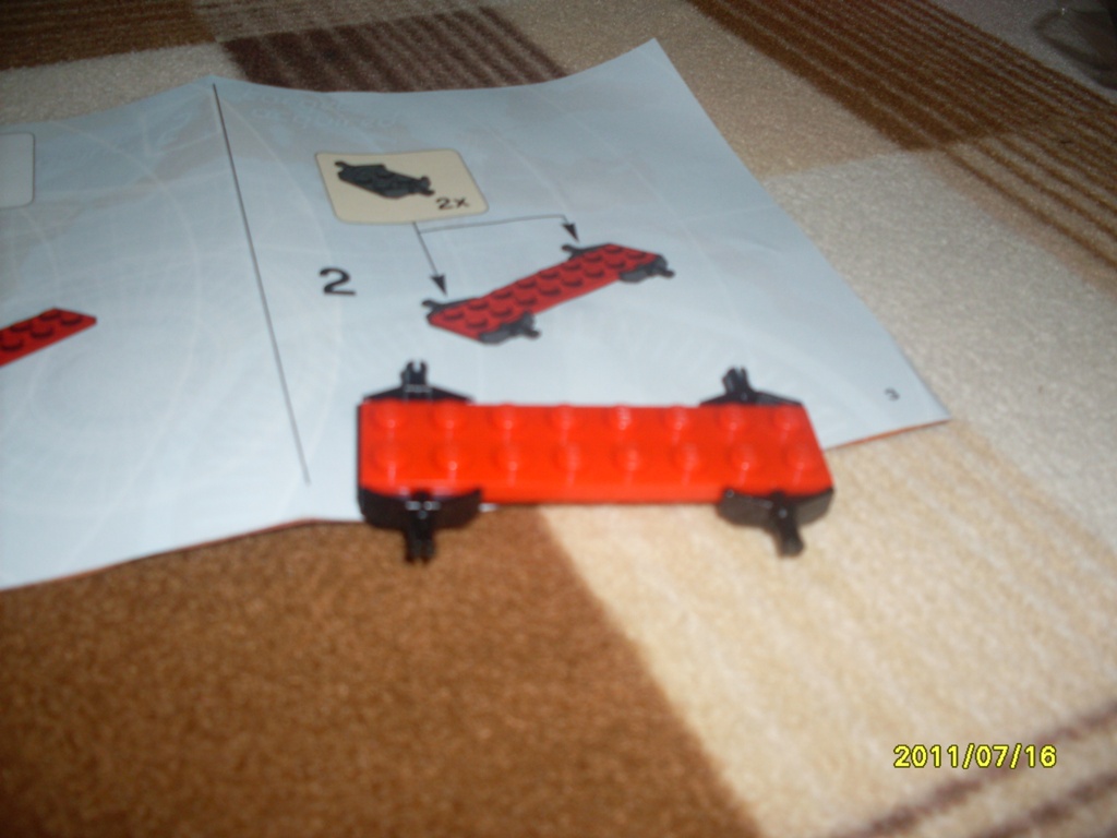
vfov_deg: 37.7
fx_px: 1226
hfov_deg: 49.0
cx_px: 558
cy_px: 419
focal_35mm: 38
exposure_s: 1/45
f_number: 2.8
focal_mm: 6.3
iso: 100
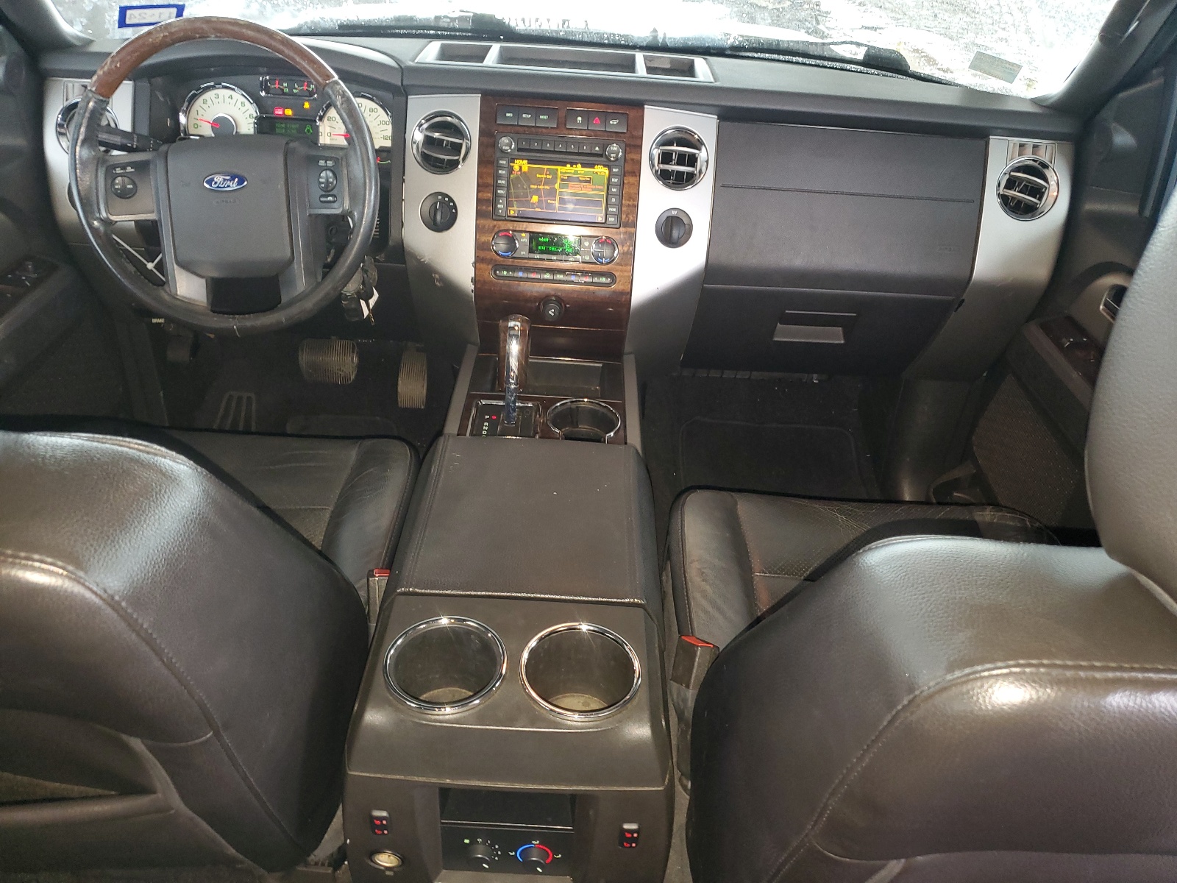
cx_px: 588
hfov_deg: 67.3
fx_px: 884
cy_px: 442
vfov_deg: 53.1
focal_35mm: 26
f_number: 1.5
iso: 134
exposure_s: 1/13
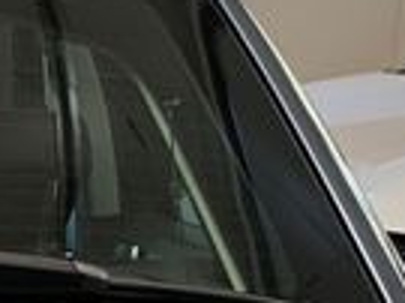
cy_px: 705
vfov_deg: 7.1
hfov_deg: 9.5
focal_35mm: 197
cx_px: -366
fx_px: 2303
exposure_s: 1/73
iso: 100
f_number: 1.8
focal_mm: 4.25
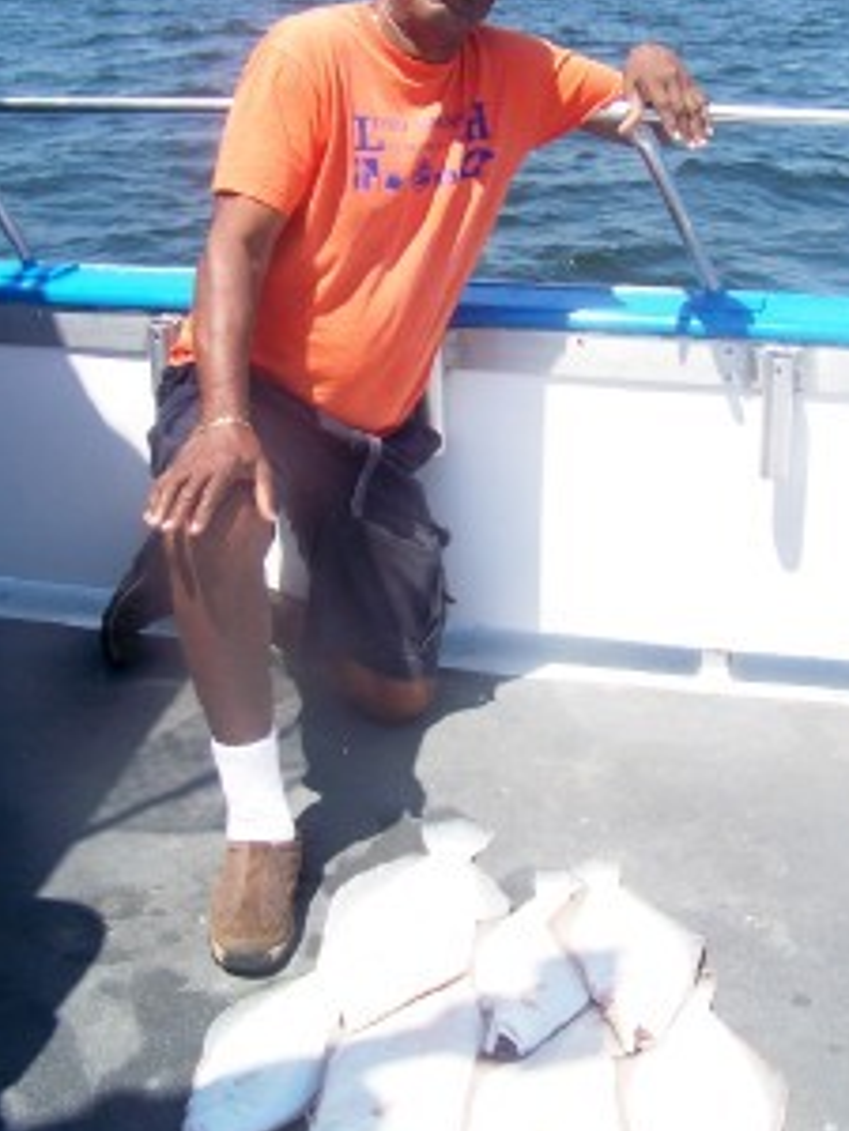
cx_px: 498
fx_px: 1570
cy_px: 516
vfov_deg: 39.6
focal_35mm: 48
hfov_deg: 30.2
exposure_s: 1/800
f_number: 2.8
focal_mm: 5.85
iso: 64
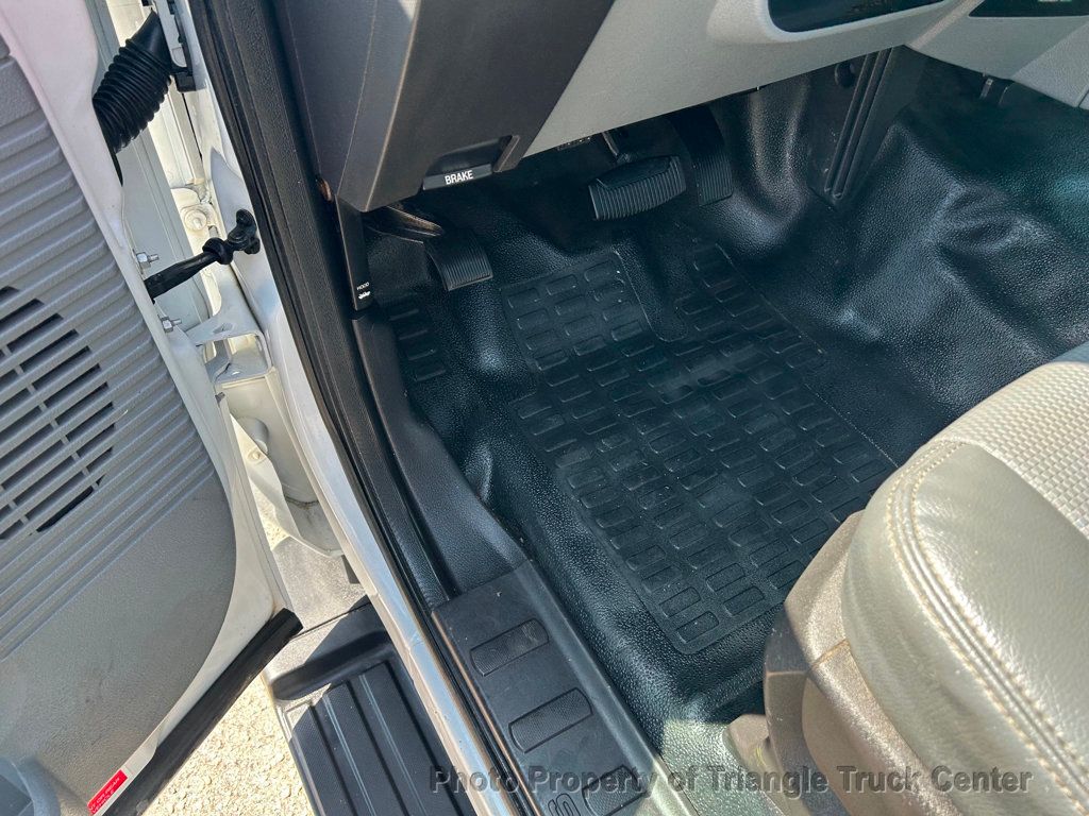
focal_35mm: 26
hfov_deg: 67.3
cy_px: 408
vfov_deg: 53.1
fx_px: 818
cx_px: 544
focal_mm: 5.7
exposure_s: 1/317
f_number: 1.5
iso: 50
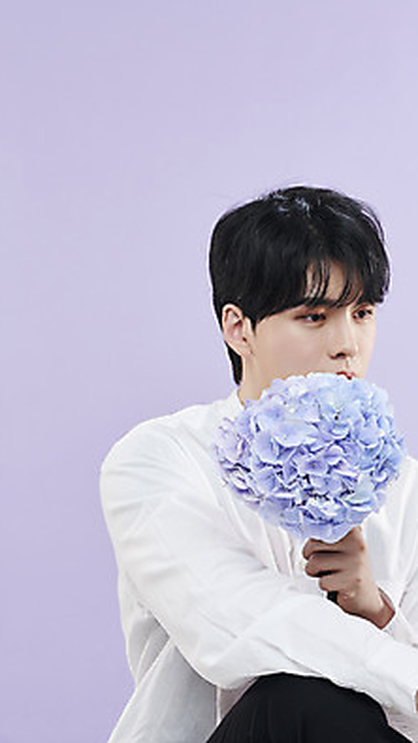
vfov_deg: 20.6
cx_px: 223
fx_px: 2051
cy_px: 369
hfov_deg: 11.6
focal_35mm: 104
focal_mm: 98
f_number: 8
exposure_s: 1/125
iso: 64
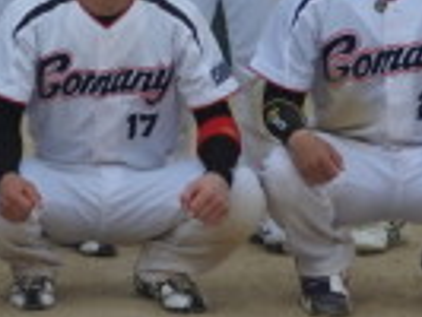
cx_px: -343
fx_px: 2196
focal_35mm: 180
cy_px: -82
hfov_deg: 10.3
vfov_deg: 8.2
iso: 100
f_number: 3.8
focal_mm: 7.2
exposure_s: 1/800
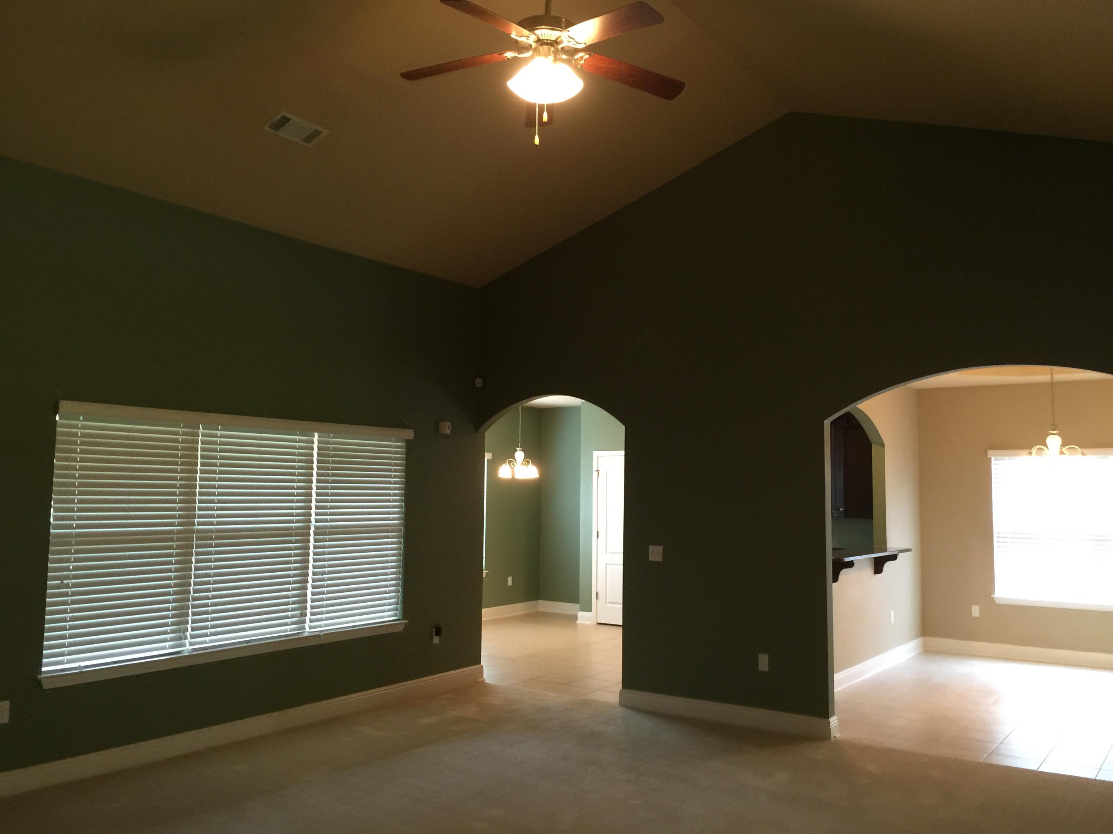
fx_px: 932
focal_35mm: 29
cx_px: 556
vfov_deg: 48.2
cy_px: 417
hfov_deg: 61.7
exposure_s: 1/15
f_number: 2.2
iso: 100
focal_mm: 4.15
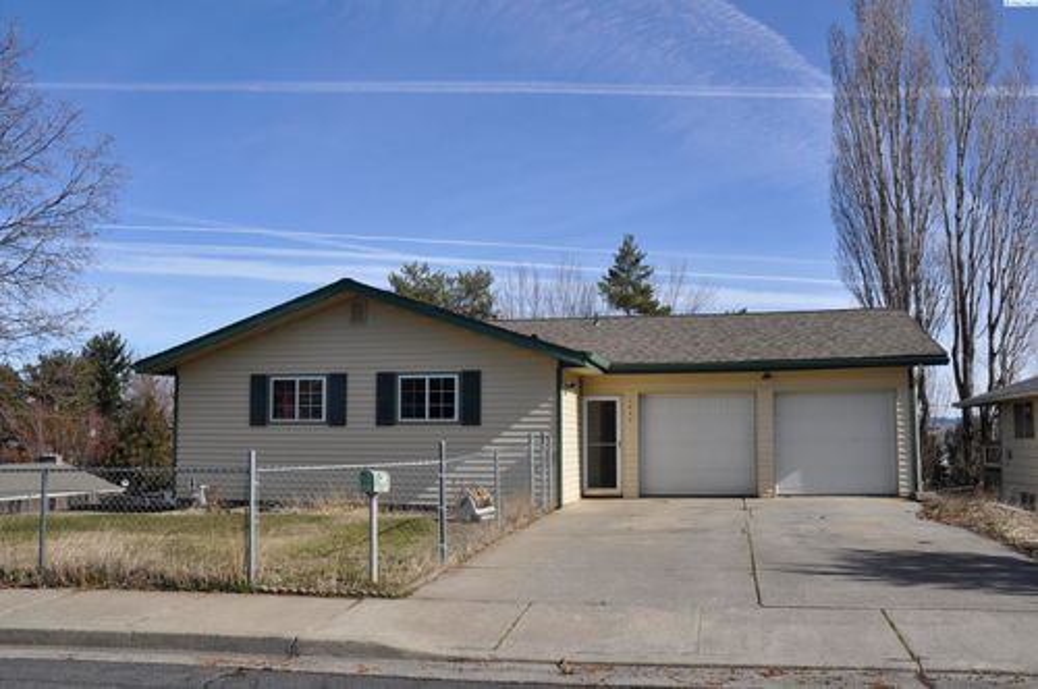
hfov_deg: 57.3
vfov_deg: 39.9
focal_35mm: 33
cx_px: 519
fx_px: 950
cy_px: 344
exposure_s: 1/400
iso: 200
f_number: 10
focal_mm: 22
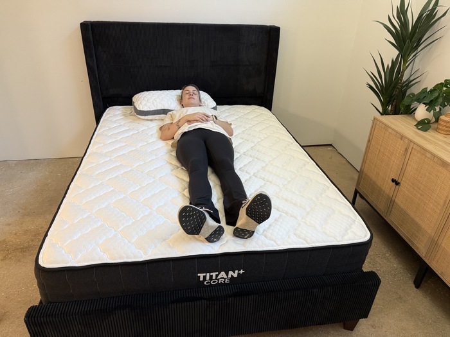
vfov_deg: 56.8
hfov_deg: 71.6
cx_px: 225
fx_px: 312
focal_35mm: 24
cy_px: 168
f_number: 1.78
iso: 200
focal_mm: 6.76
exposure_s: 1/114
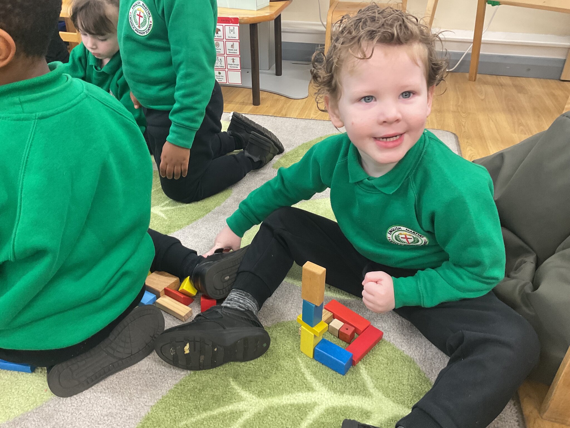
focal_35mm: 29
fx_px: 478
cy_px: 214
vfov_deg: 48.2
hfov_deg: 61.7
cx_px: 285
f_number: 1.8
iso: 100
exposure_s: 1/50
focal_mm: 3
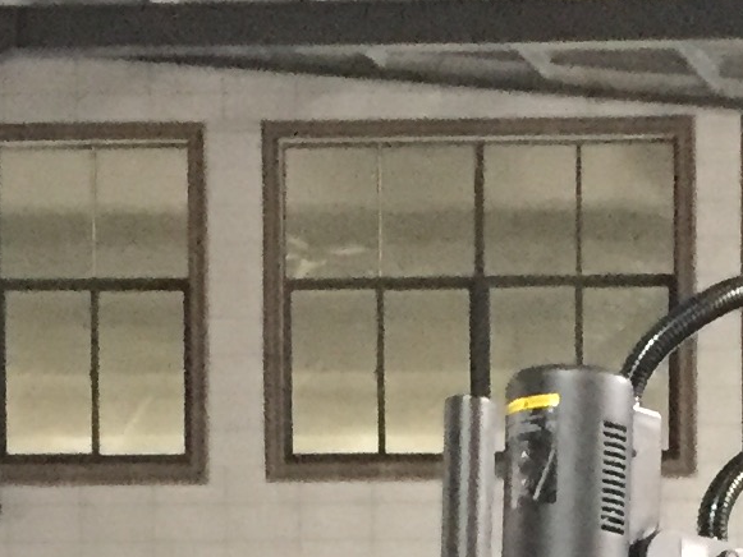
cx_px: 483
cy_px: 1375
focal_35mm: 163
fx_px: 3499
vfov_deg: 8.3
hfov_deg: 12.1
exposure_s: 1/17
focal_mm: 4.15
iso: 400
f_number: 2.2
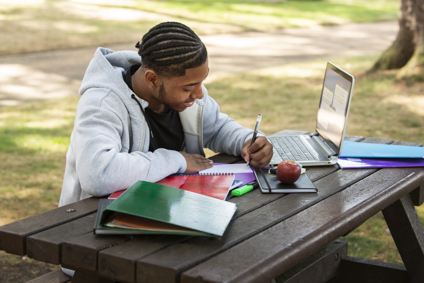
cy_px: 142
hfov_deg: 28.8
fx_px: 825
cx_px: 212
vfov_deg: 19.5
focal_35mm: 70
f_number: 5.6
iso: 400
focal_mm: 70
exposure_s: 1/250
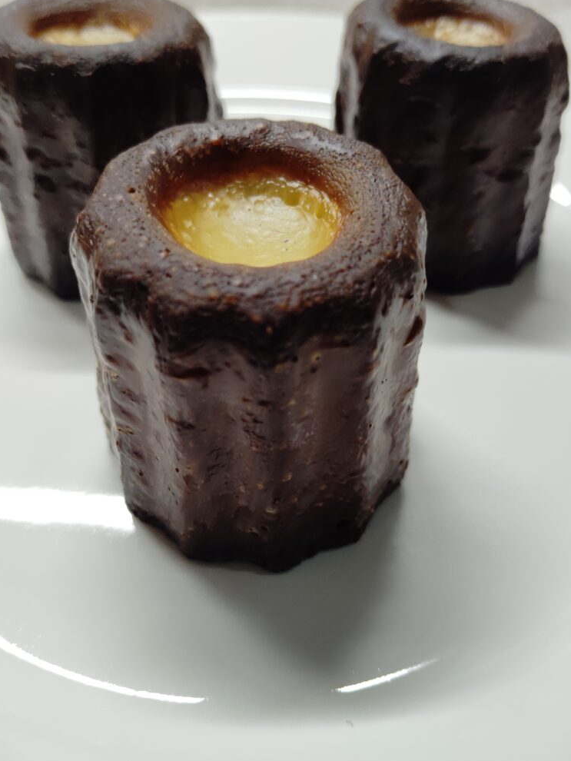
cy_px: 373
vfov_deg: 61.6
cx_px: 281
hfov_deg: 48.2
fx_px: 638
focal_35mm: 29
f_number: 1.8
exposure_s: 1/100
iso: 688
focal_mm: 4.22
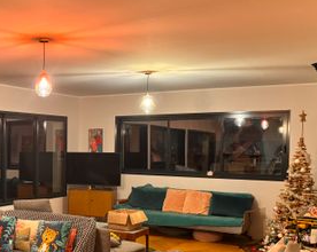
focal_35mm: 51
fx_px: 478
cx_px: 26
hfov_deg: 34.5
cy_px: 163
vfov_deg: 29.5
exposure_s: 1/50
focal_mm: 6.76
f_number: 1.78
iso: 500
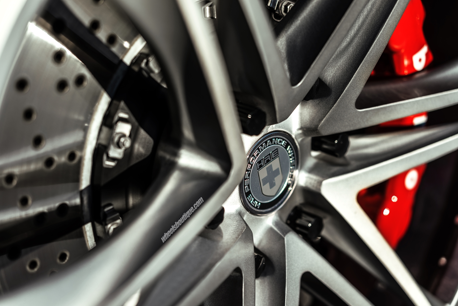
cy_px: 155
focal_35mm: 56
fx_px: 712
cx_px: 229
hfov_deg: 35.6
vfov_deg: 24.2
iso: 50
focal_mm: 55
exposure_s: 1/250
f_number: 2.2
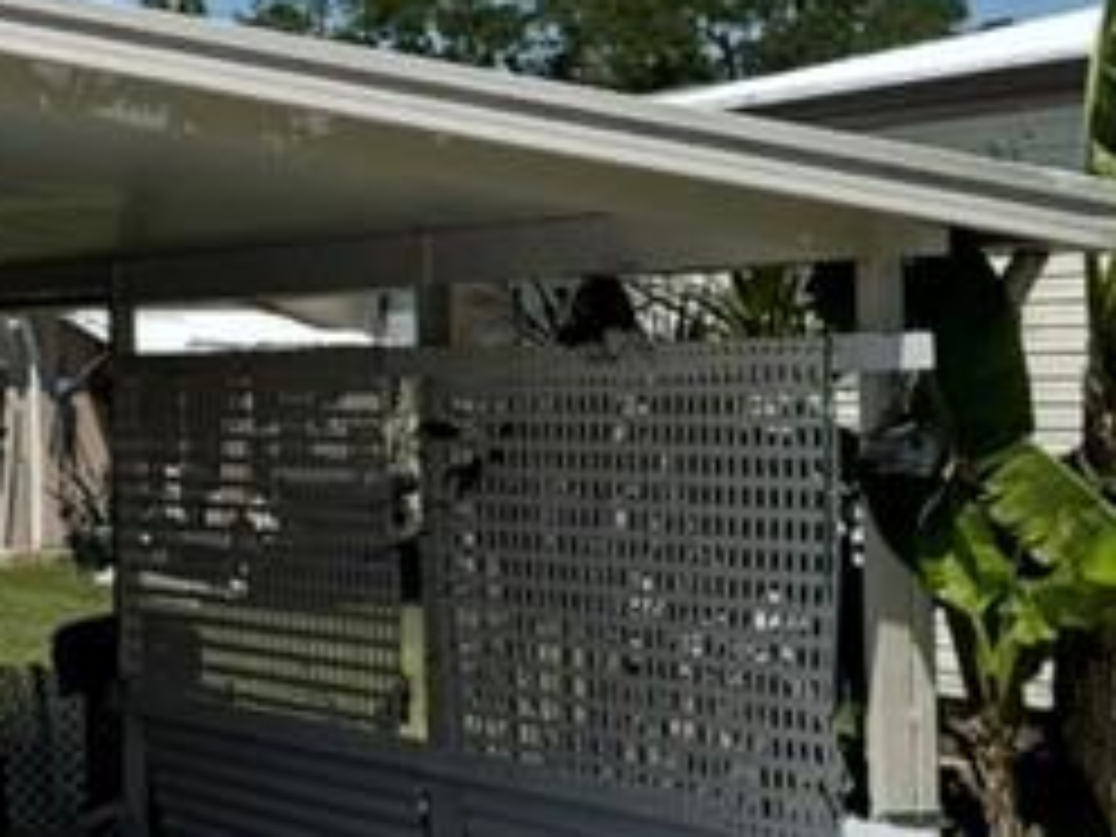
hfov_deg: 11.6
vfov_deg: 9.5
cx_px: -1040
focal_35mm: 155
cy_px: 140
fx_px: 4997
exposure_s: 1/6410
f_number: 1.78
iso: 80
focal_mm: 6.76
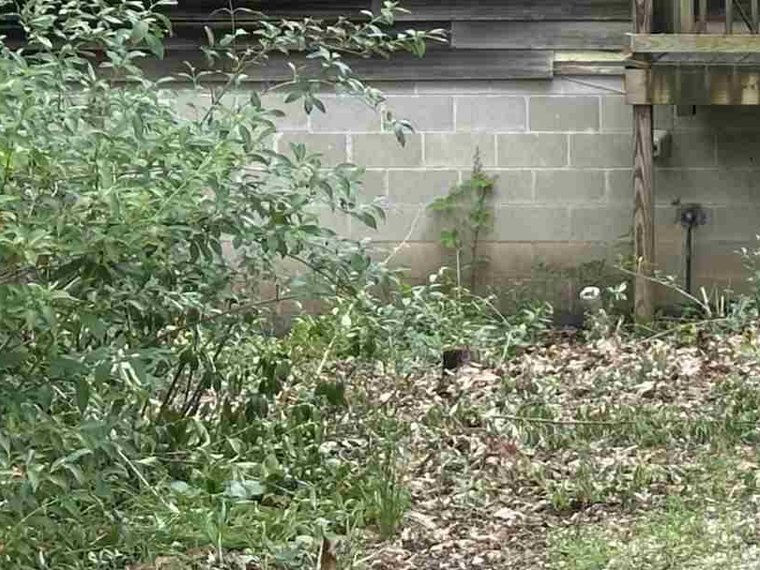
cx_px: 1162
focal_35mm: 182
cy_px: -225
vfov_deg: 8.0
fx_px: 3997
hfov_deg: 10.5
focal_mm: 6.86
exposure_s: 1/326
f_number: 1.78
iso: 64
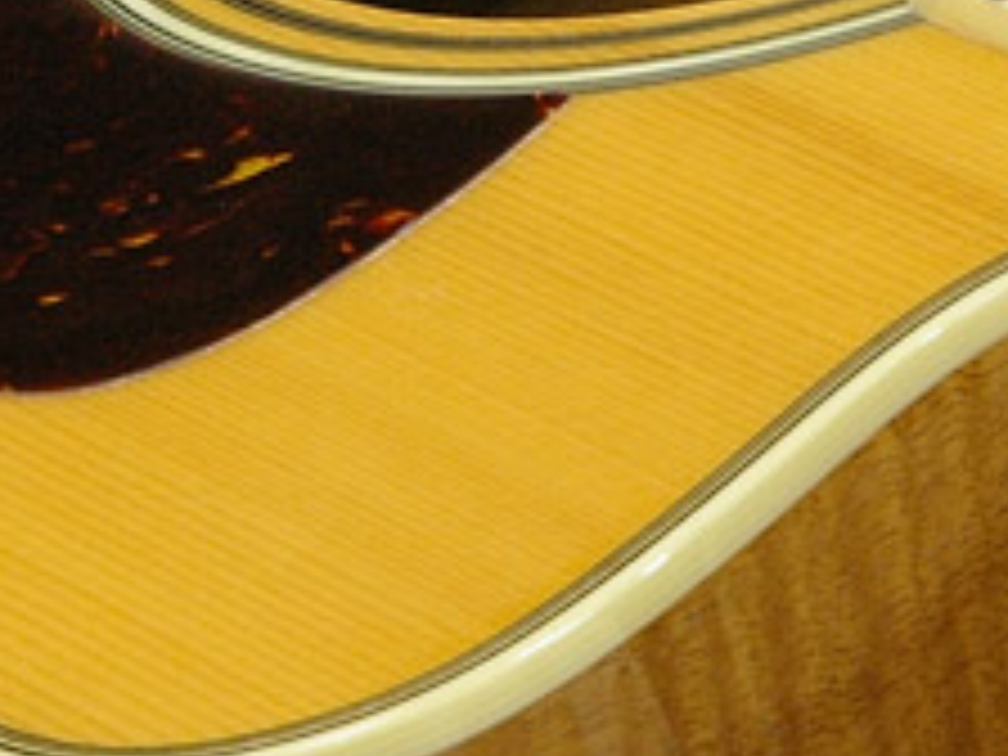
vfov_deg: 3.1
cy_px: -171
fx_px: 14065
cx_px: 279
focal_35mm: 483
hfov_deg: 4.1
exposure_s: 1.5
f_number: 27
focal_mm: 113
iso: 800
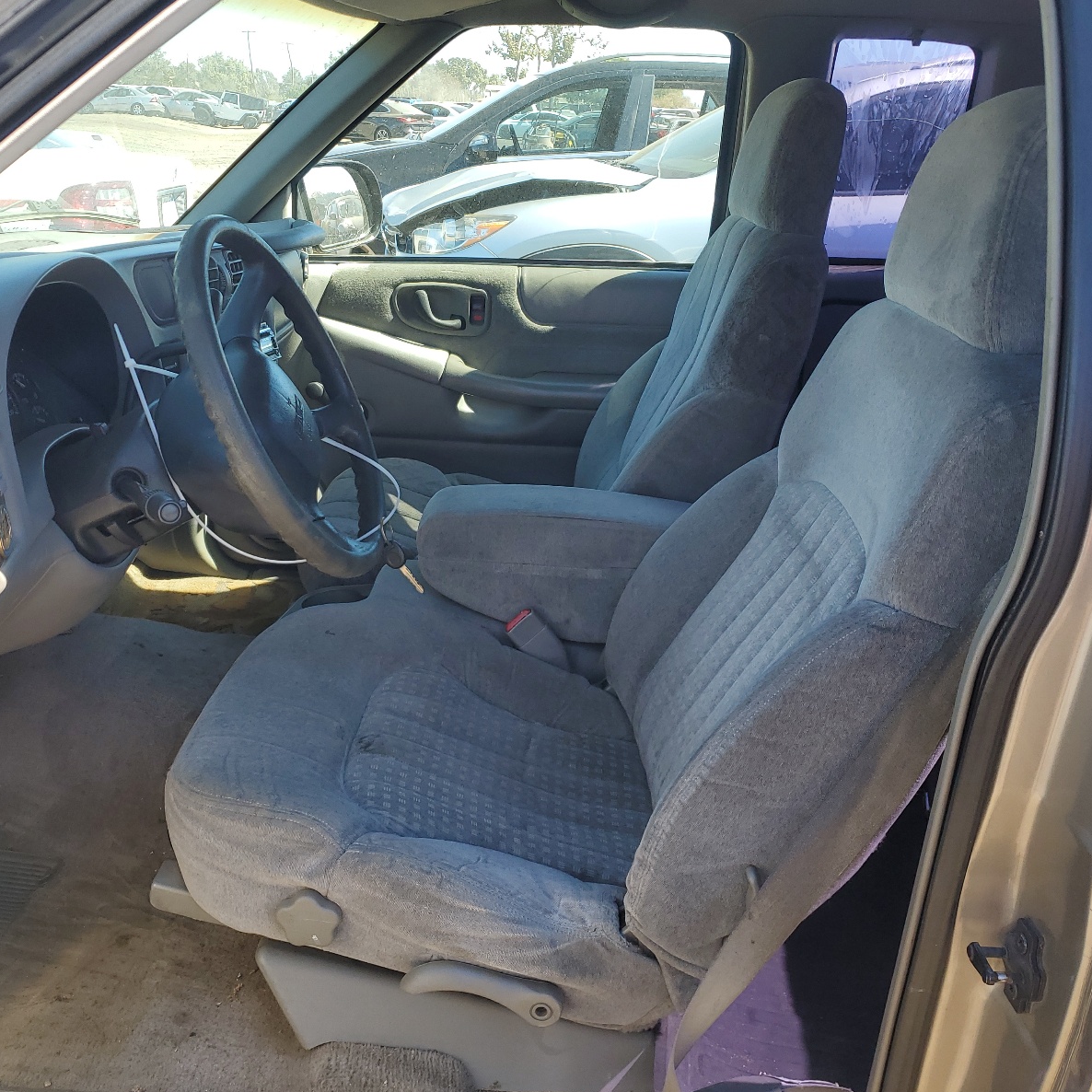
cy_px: 551
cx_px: 479
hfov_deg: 52.4
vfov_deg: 52.5
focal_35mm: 31
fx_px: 1106
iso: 50
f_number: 1.5
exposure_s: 1/500
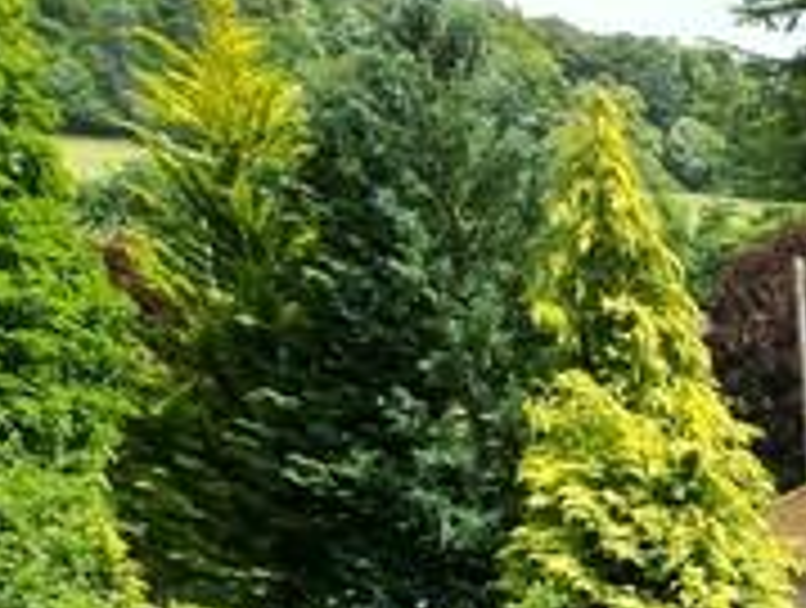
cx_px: 1891
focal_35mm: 137
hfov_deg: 11.9
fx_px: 3196
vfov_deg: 9.3
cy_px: 1639
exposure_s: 1/640
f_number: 1.7
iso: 110
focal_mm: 6.72
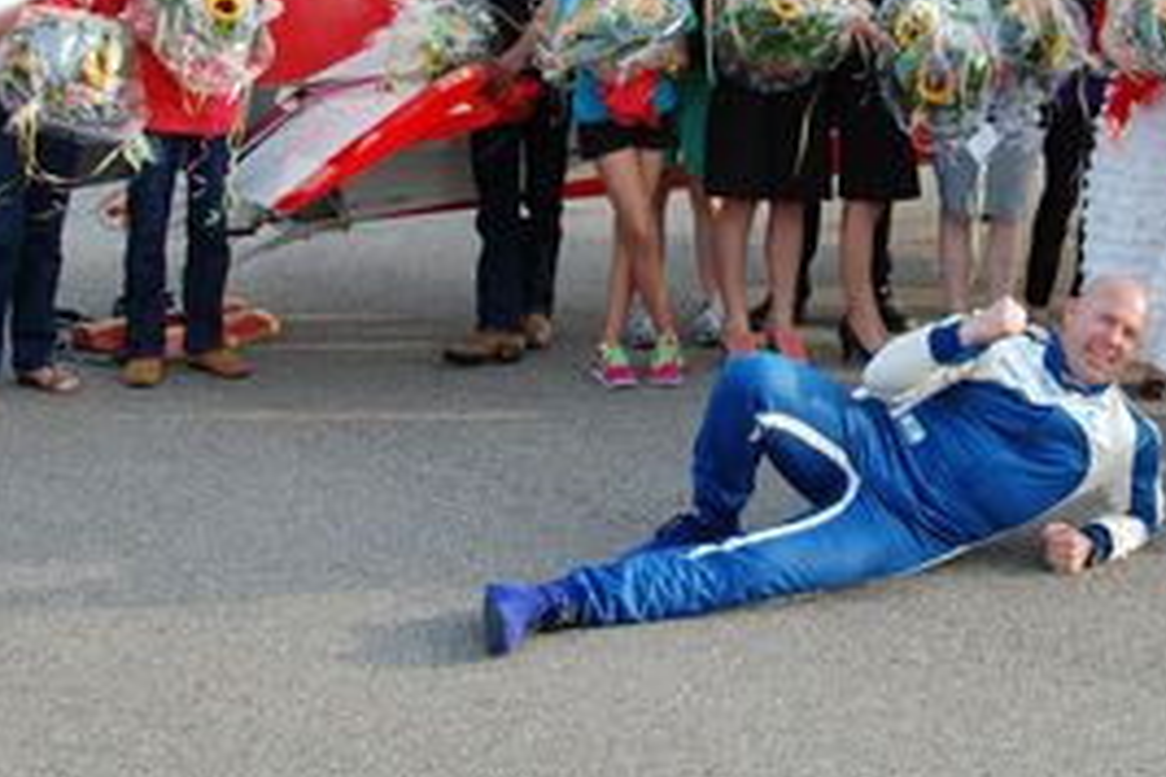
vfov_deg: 18.6
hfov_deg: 27.5
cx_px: 956
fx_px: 2331
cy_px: 81
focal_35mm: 72
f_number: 6.3
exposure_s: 1/160
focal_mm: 25
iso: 200
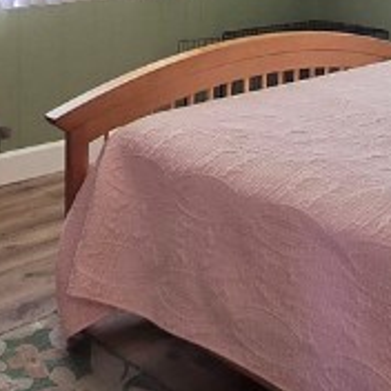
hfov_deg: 25.7
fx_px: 856
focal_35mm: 67
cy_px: 2
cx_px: 158
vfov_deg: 24.6
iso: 250
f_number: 2.2
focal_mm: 2.2
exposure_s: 1/60
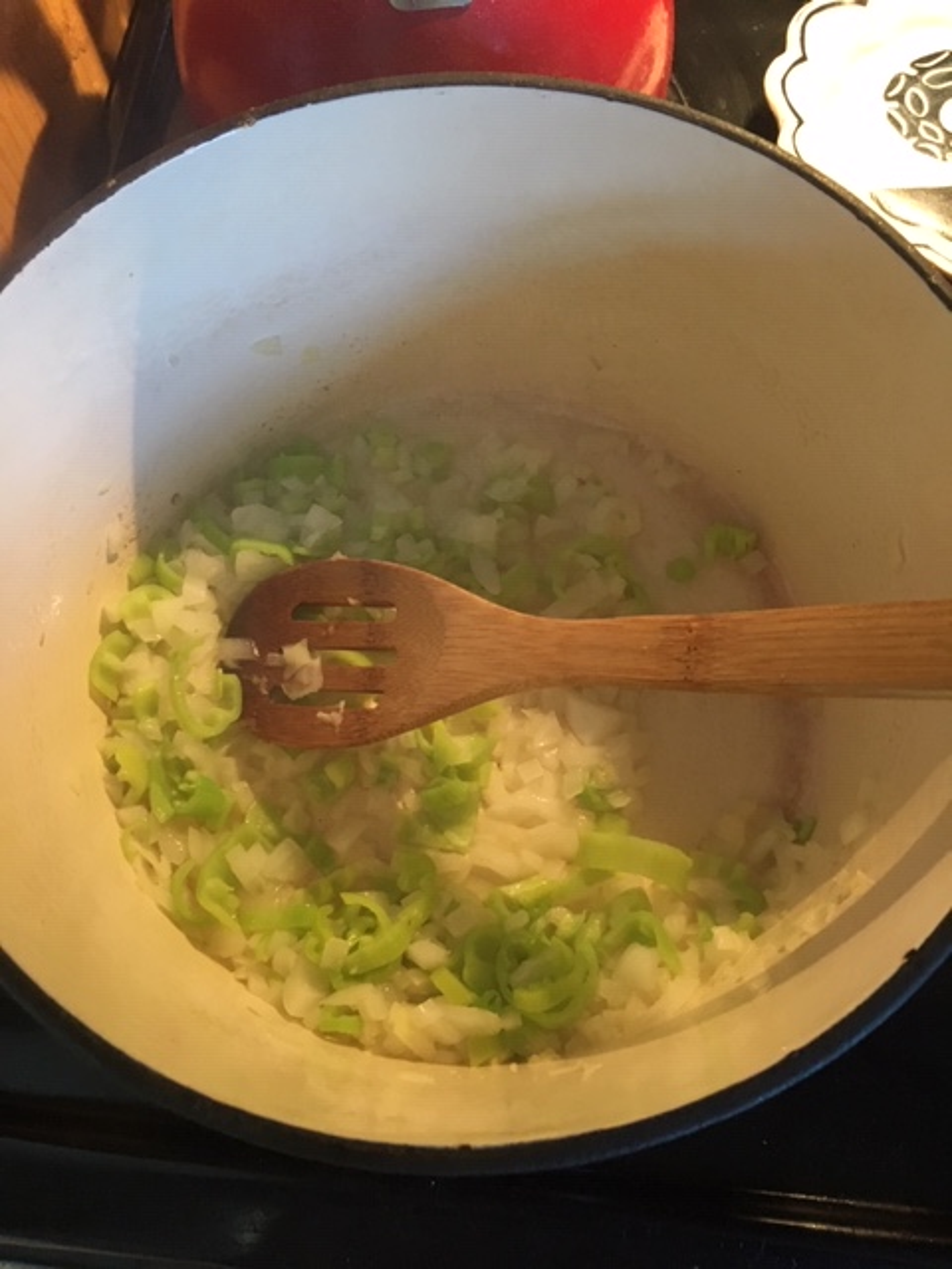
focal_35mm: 29
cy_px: 634
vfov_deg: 61.7
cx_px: 476
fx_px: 1063
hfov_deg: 48.2
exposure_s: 1/30
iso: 250
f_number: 2.2
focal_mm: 4.15
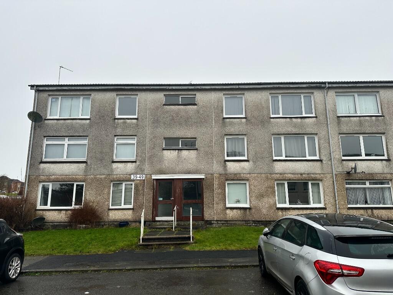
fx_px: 272
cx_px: 196
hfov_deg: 71.6
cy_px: 148
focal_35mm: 24
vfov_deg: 56.8
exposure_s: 1/580
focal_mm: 6.86
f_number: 1.78
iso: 80
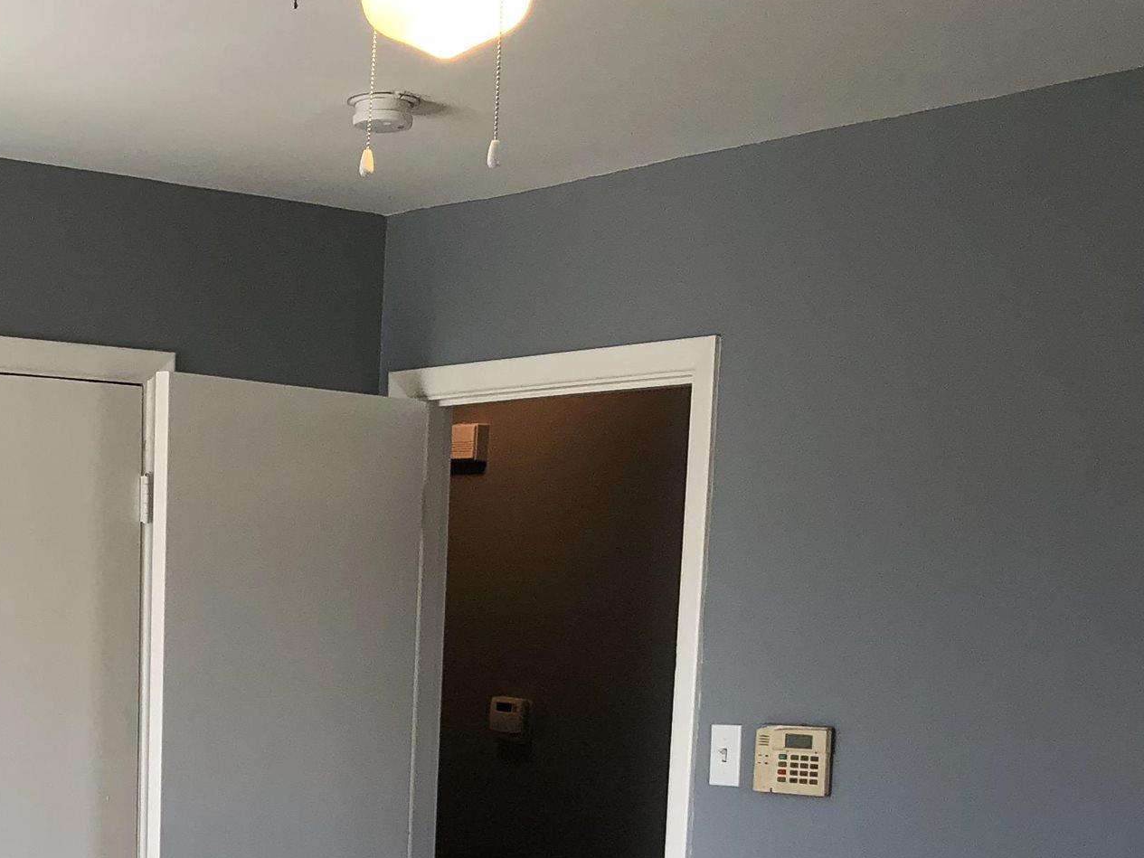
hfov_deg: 27.8
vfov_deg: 20.5
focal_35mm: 68
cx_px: 189
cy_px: 962
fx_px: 2247
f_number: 1.8
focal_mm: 3.99
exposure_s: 1/160
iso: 20
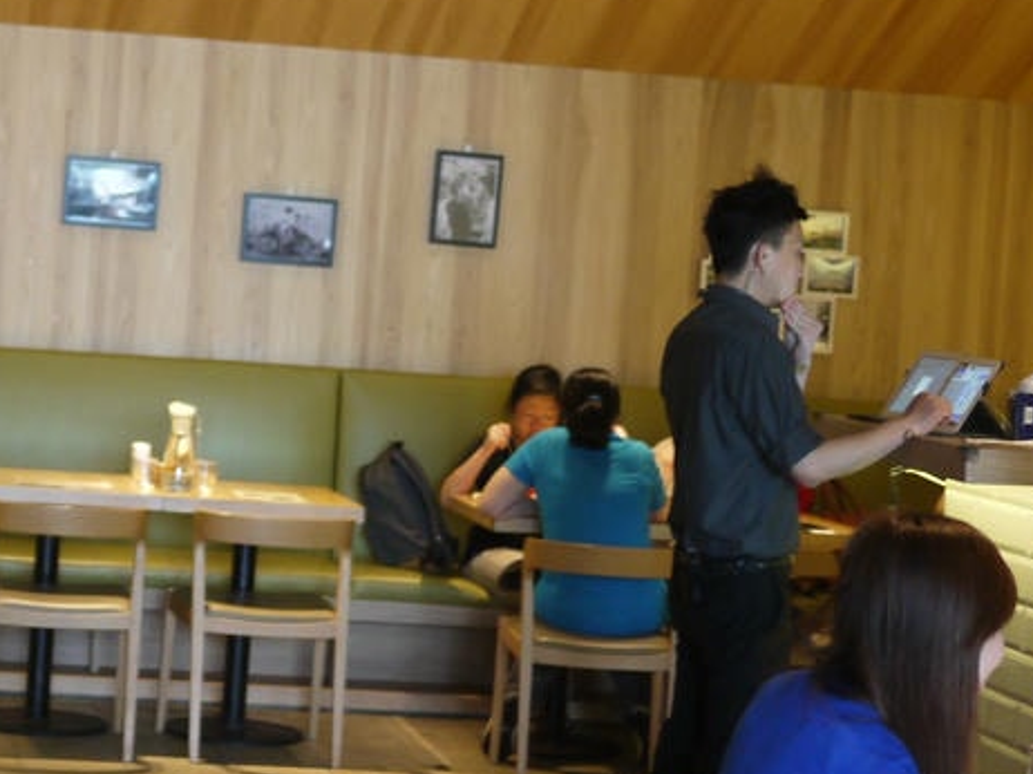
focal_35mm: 104
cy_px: 221
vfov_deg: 14.2
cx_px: 226
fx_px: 3102
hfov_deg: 18.7
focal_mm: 20
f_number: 1.7
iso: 400
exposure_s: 1/60
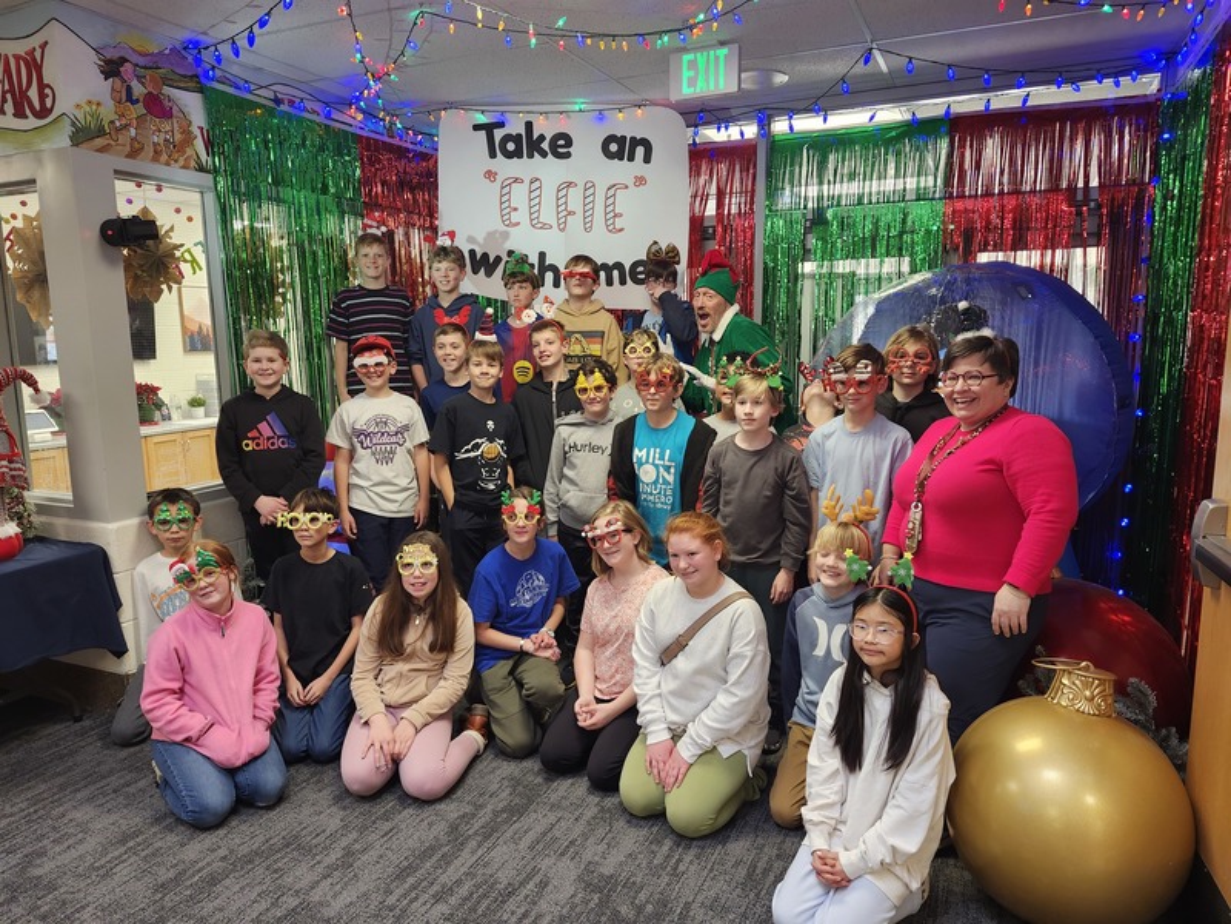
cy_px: 462
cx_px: 616
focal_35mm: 23
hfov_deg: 73.9
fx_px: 818
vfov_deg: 58.9
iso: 250
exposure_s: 1/60
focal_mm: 5.54
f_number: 1.8
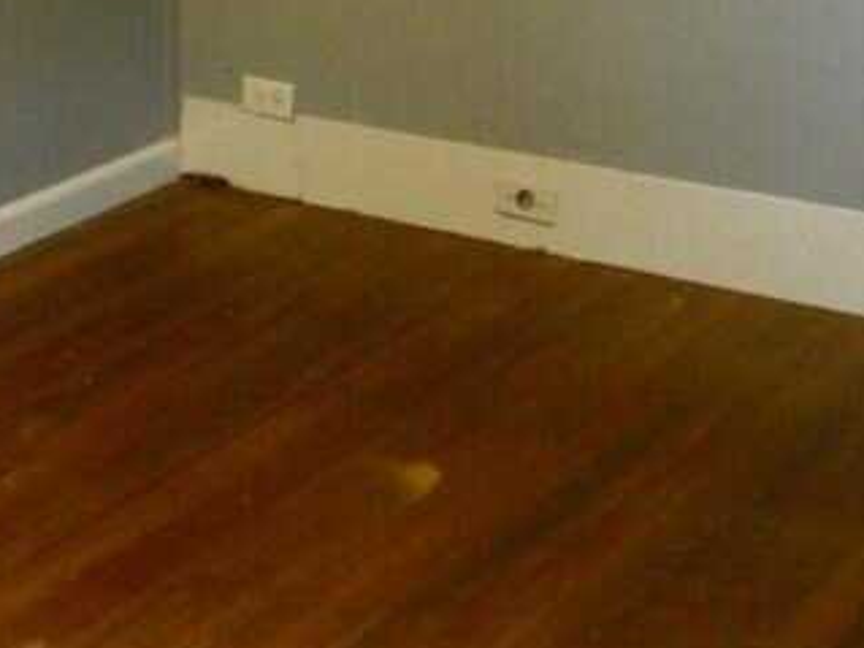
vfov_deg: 16.3
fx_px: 2246
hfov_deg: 20.8
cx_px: -70
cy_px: 103
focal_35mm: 90
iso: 400
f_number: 3.2
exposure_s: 1/13
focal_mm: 5.1
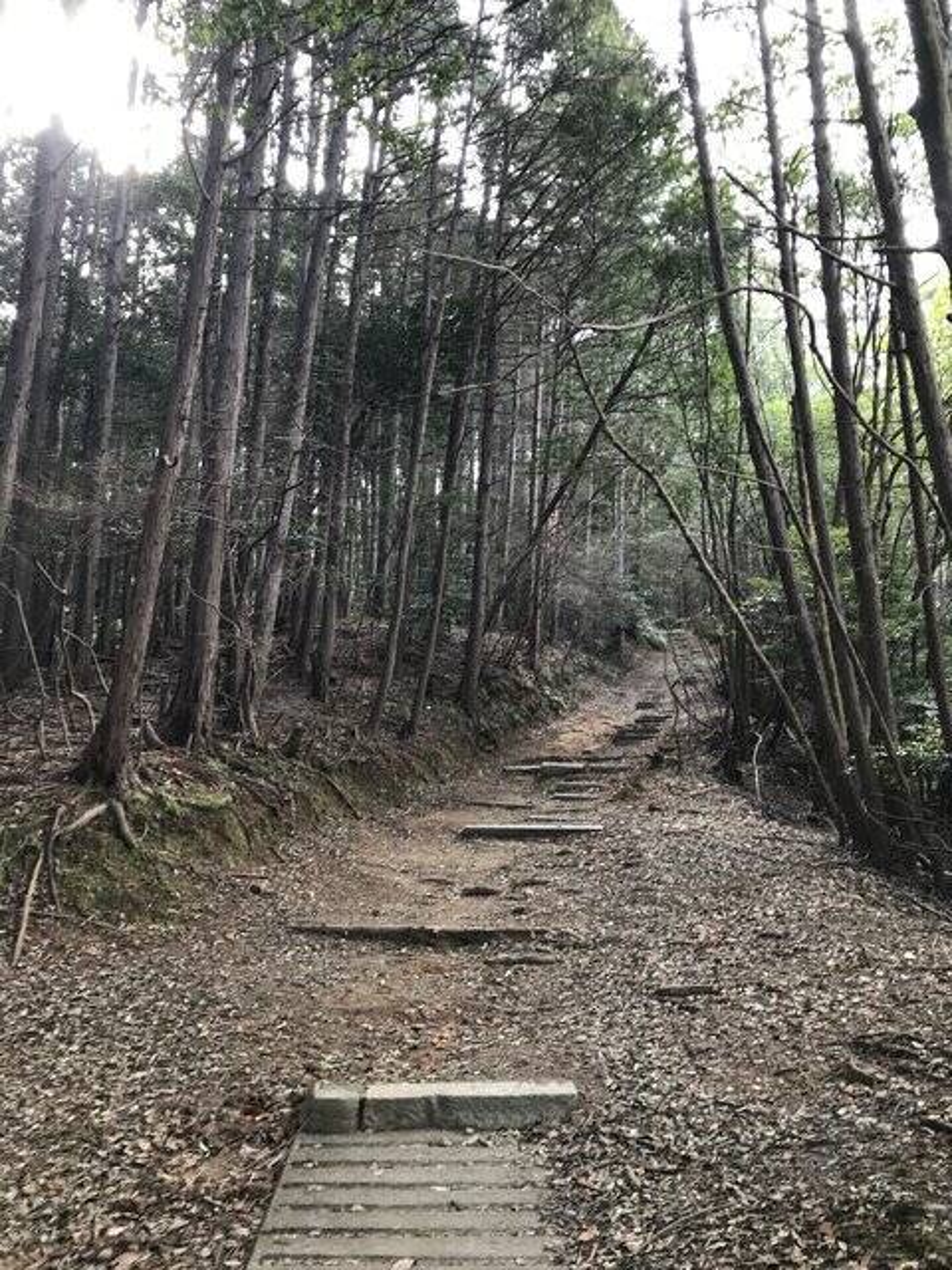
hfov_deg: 49.7
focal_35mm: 28
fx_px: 1027
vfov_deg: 63.4
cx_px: 476
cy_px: 635
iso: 32
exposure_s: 1/30
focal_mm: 3.99
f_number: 1.8
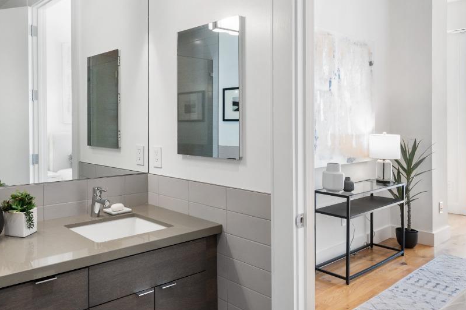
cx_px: 125
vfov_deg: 43.3
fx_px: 388
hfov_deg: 59.2
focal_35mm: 30
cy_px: 123
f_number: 9
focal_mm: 16
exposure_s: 1/4
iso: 400
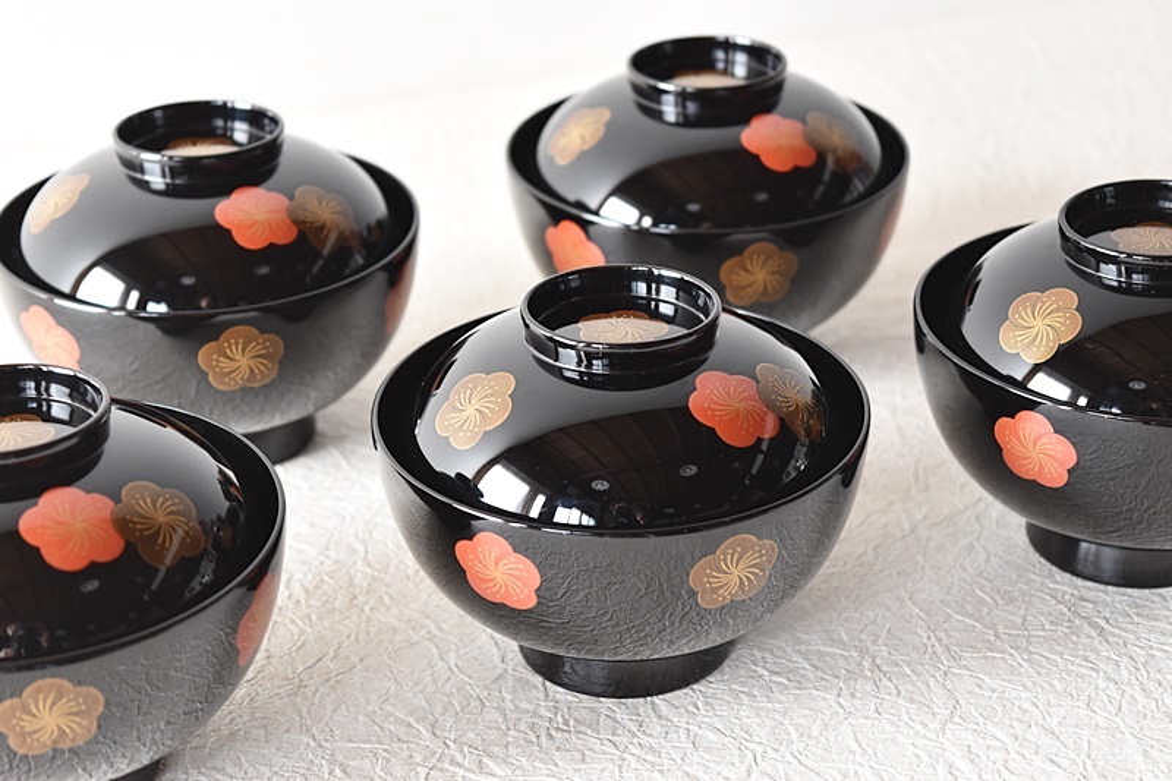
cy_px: 390
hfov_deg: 24.6
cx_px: 586
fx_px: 2685
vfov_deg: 16.5
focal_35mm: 82
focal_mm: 55
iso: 800
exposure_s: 1/3
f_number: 5.6
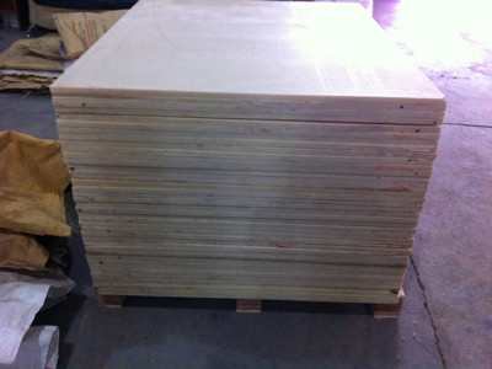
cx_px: 246
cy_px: 184
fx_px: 497
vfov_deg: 40.7
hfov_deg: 52.6
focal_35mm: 35
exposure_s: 1/15
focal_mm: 3.85
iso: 500
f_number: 2.8
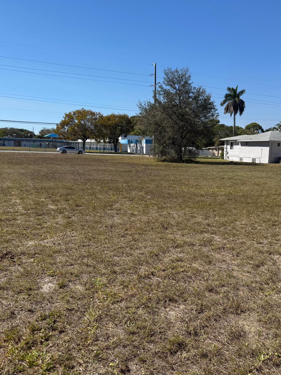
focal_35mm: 33
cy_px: 192
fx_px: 357
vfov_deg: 55.3
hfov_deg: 42.3
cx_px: 192
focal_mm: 6.76
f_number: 1.78
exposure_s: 1/4673
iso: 80
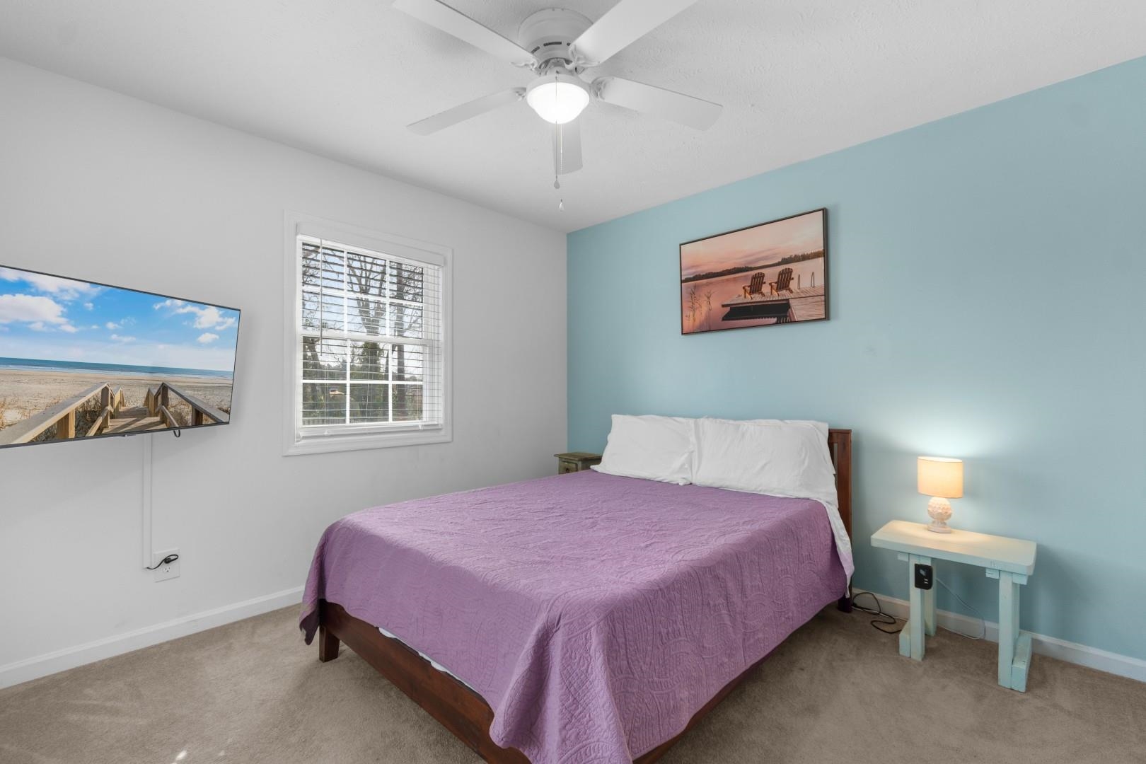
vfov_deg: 77.3
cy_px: 382
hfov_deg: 100.4
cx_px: 573
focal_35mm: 15
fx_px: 477
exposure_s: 1/20
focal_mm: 10
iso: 100
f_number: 4.5
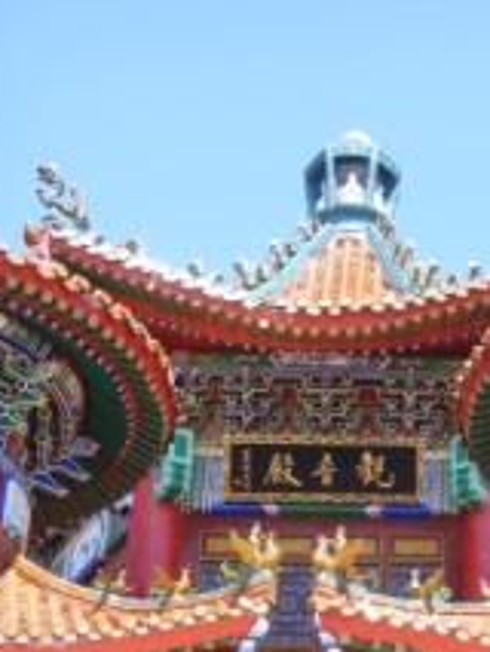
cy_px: 588
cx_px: 346
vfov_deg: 23.2
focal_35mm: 82
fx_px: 1546
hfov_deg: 17.9
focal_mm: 6.6
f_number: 6.3
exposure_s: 1/250
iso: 50
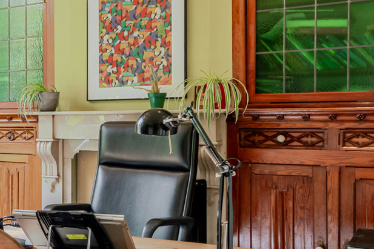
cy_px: 159
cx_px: -41
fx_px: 582
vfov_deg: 24.1
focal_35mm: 56
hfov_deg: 31.5
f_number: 13
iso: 800
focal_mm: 16
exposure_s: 1/100
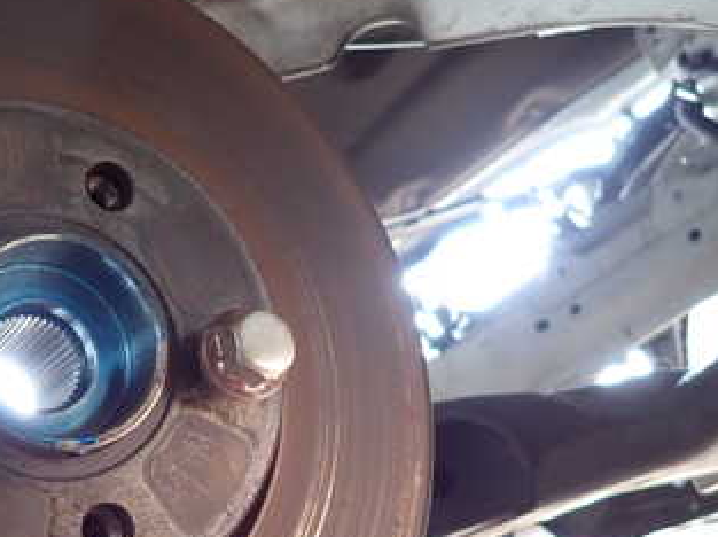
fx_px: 994
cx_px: 163
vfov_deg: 29.5
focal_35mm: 48
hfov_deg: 38.5
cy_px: 427
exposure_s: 1/50
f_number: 2
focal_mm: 4.5
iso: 200
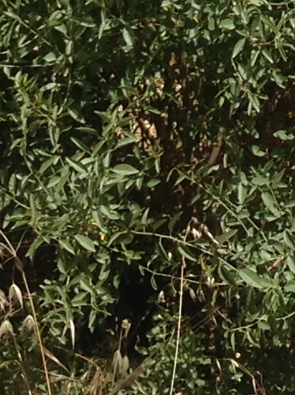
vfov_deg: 8.5
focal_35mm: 226
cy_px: -243
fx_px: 2571
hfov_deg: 6.5
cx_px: 312
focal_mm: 4.12
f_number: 2.4
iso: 50
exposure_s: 1/1323
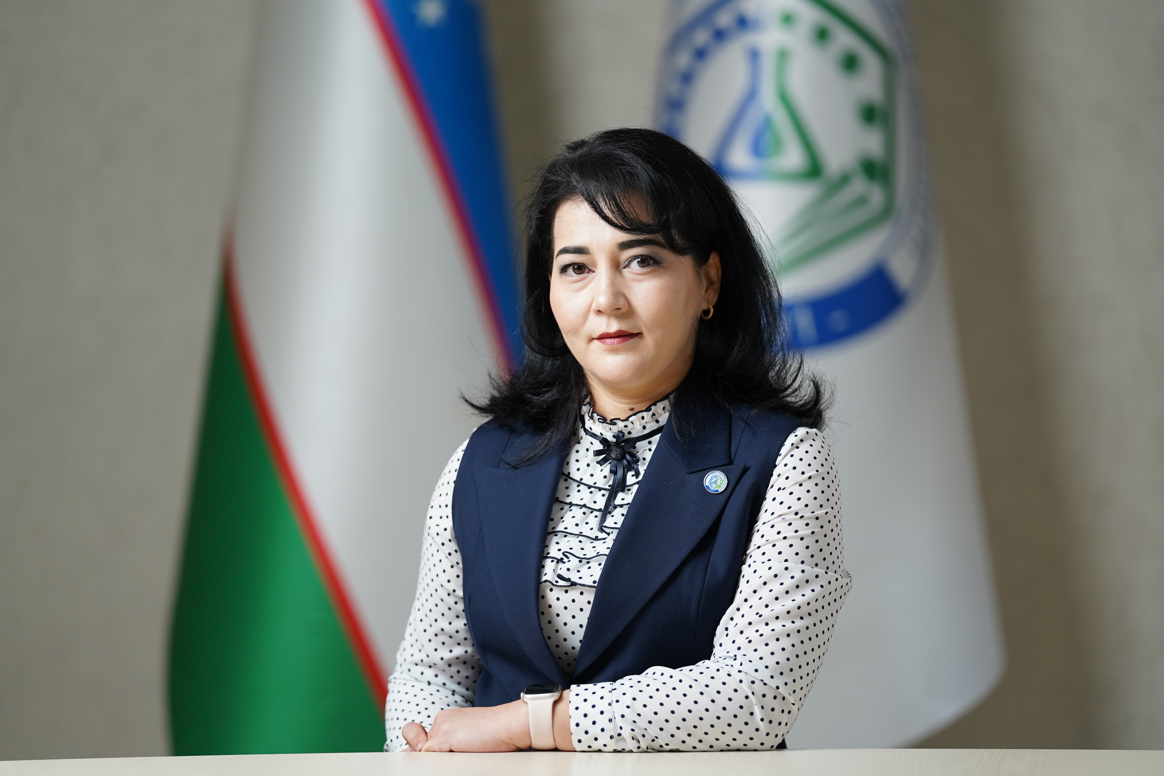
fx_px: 4914
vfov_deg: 9.0
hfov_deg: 13.5
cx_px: 582
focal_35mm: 152
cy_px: 388
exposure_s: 1/160
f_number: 2.8
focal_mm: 152
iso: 800
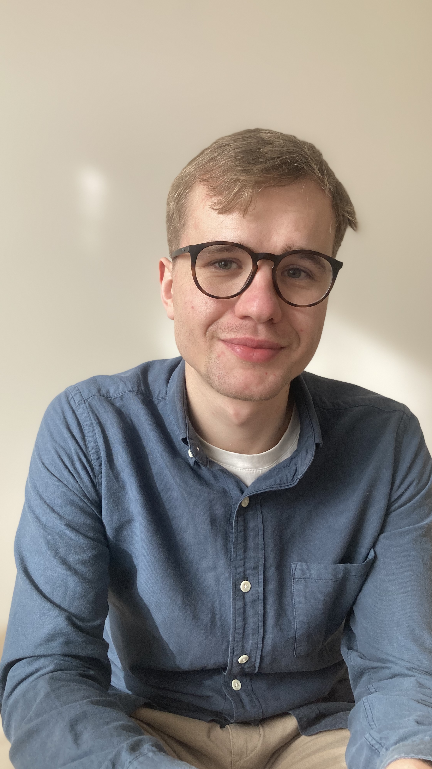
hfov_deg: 37.6
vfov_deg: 62.6
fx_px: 631
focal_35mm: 31
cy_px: 387
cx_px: 165
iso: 80
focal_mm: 3.99
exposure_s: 1/97
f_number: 1.8
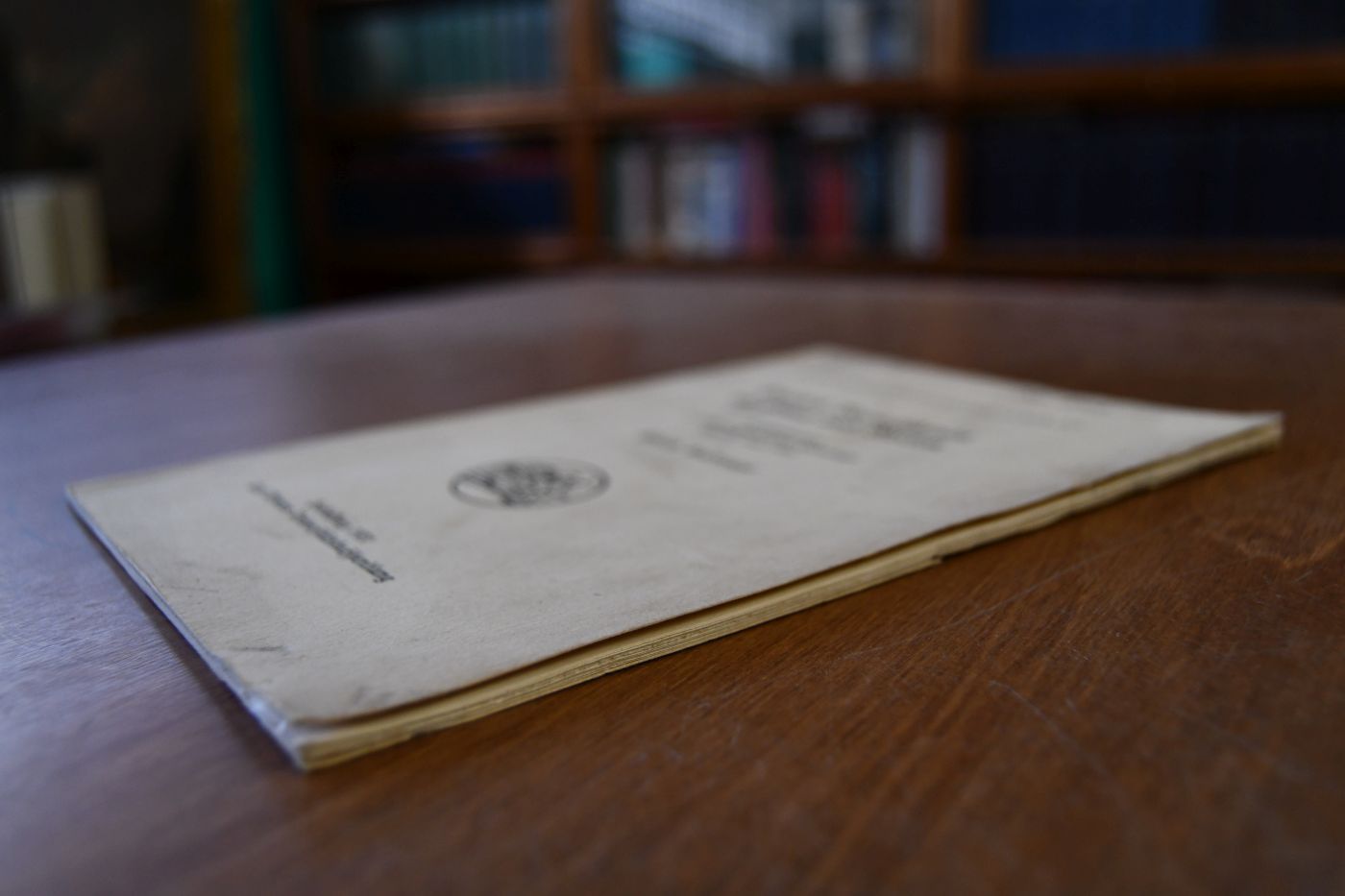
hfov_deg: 57.2
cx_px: 672
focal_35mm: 33
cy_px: 448
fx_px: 1233
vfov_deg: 40.0
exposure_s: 1/250
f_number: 3.5
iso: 800
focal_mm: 22
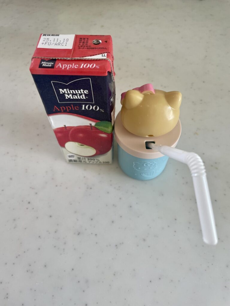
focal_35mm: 26
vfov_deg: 67.3
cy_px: 153
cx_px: 115
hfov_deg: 53.1
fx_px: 230
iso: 50
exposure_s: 1/121
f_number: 1.6
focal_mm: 4.2
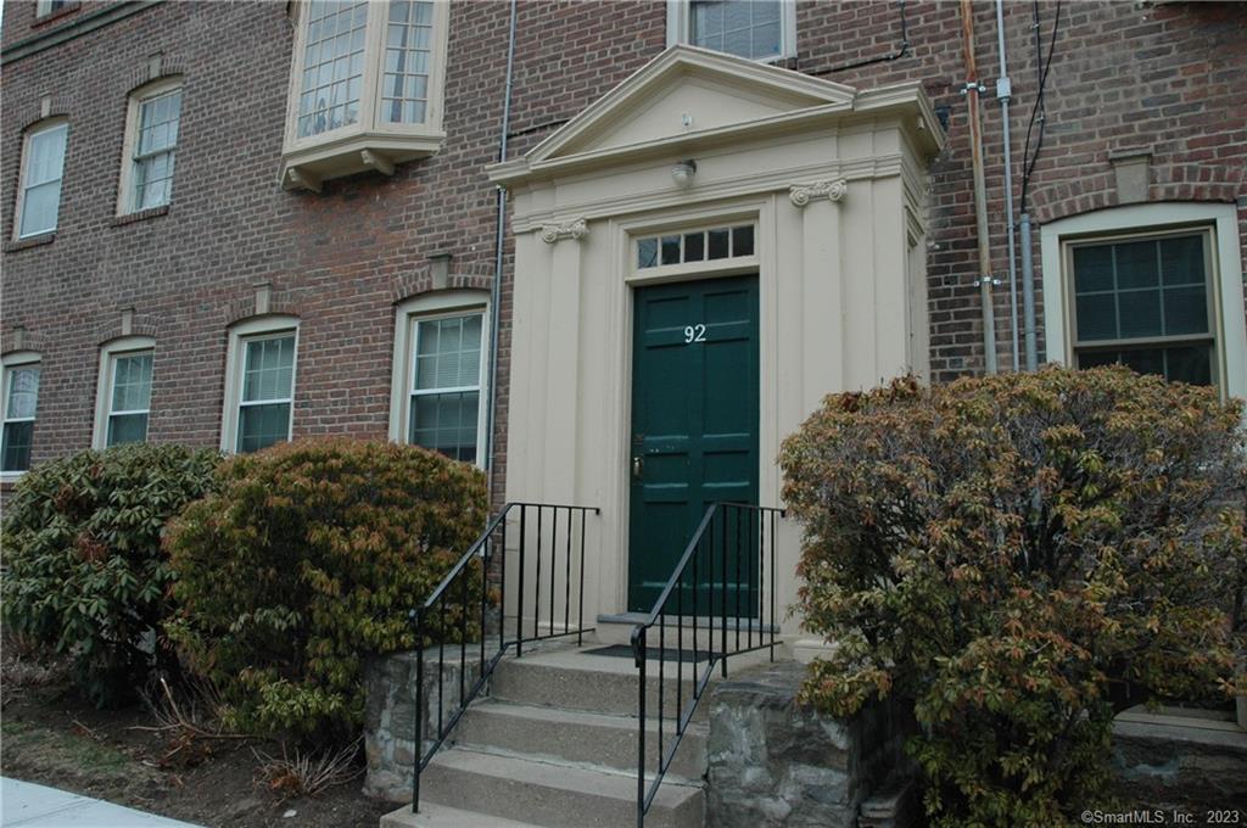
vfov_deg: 47.8
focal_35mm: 27
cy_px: 414
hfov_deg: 67.4
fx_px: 934
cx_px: 624
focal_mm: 18
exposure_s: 1/200
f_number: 7.1
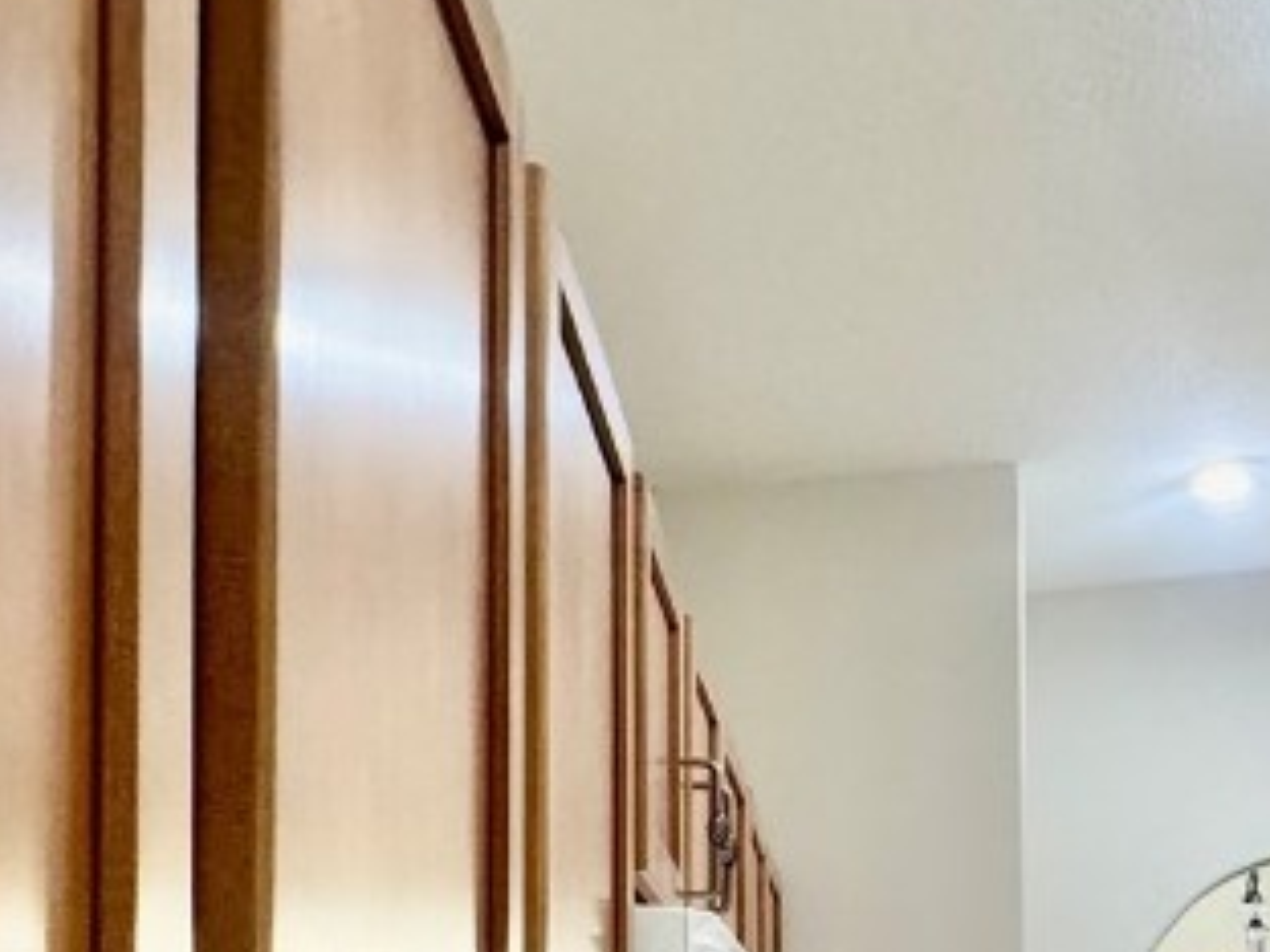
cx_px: 1738
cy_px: 1111
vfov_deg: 28.0
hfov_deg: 30.3
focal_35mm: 46
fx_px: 1688
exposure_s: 1/120
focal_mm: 2.22
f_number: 2.2
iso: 320
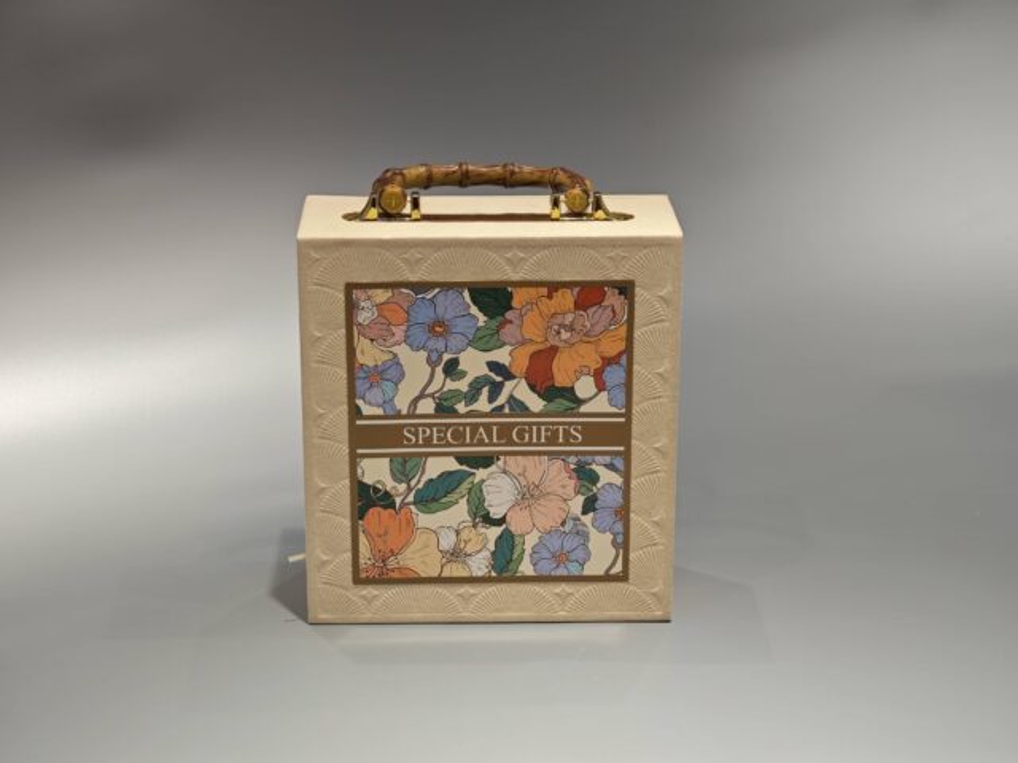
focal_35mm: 75
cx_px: 509
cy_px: 382
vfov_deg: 19.6
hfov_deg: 26.0
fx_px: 2206
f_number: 2
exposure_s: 1/100
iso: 160
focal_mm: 10.1
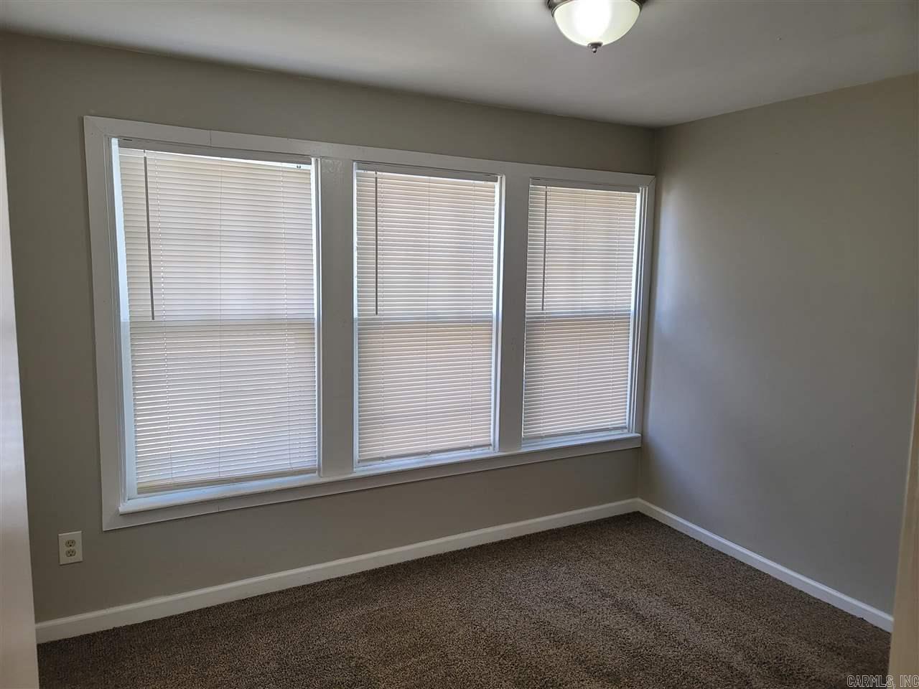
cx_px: 460
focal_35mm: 25
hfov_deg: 69.4
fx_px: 664
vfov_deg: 54.9
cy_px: 344
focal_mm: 7
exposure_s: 1/119
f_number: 1.8
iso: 125
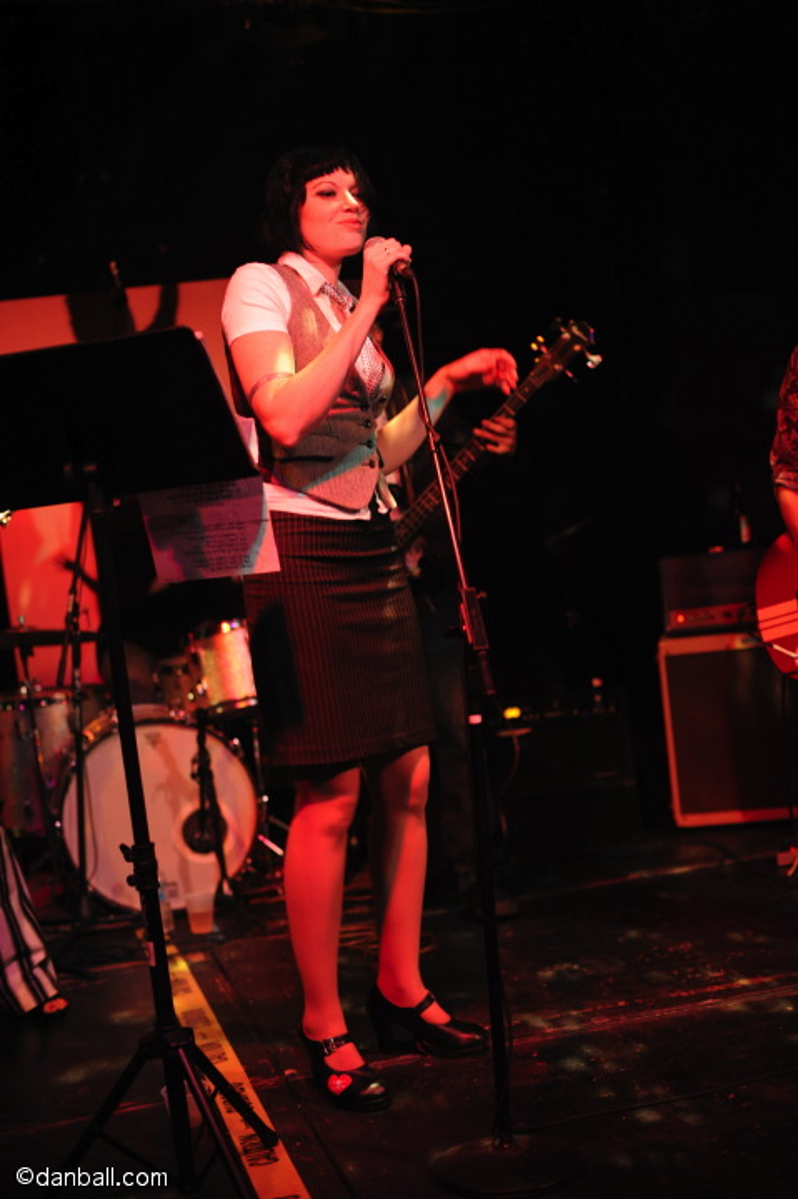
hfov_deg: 27.0
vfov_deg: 39.6
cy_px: 600
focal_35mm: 50
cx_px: 399
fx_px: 1665
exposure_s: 1/60
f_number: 2.8
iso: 1800
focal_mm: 50
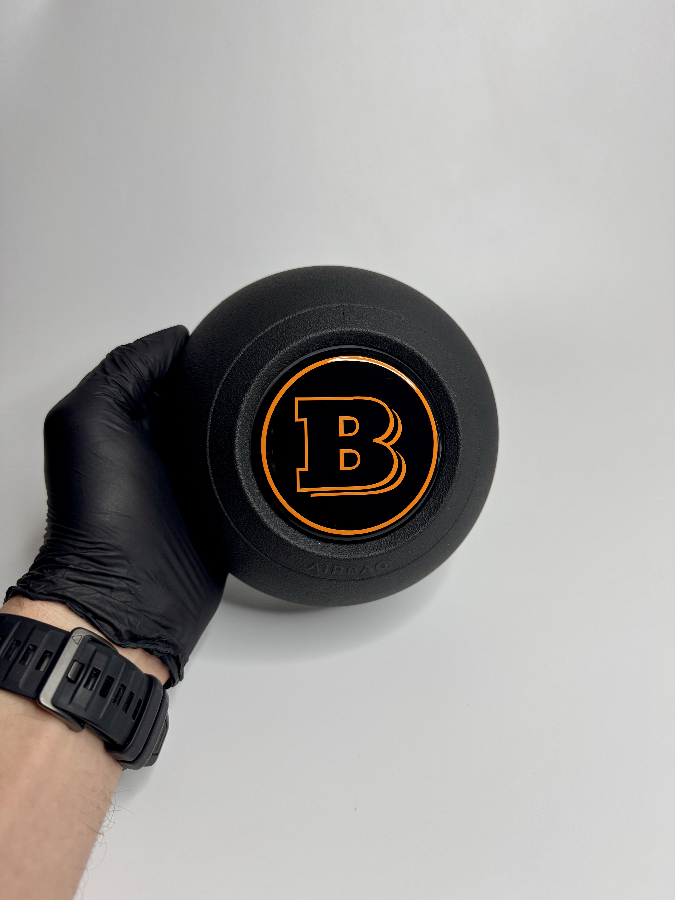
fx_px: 624
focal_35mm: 24
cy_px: 450
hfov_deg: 56.8
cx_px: 338
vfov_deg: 71.6
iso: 125
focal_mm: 6.76
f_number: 1.78
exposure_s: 1/100
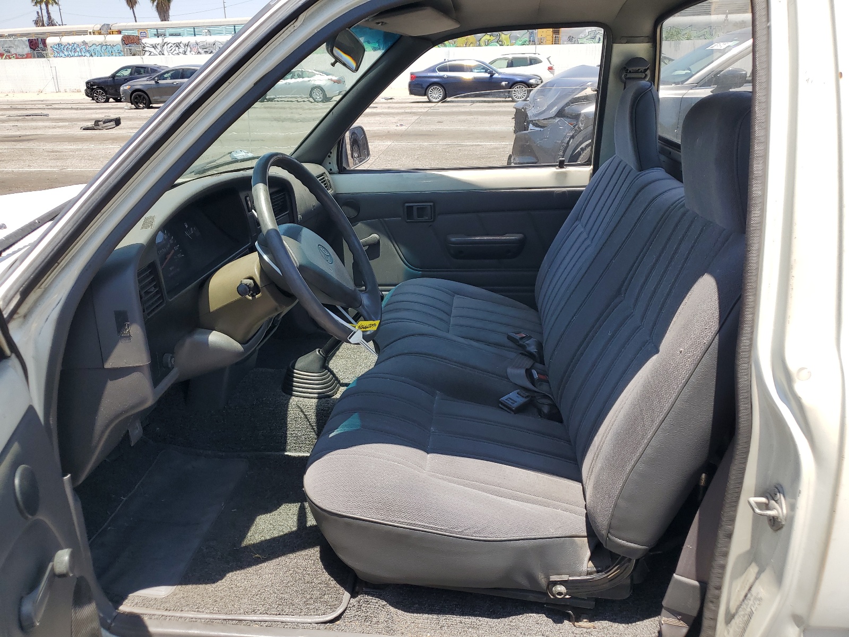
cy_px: 318
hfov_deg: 67.3
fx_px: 638
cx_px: 424
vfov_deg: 53.1
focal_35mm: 26
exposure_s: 1/1429
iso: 50
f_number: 1.5
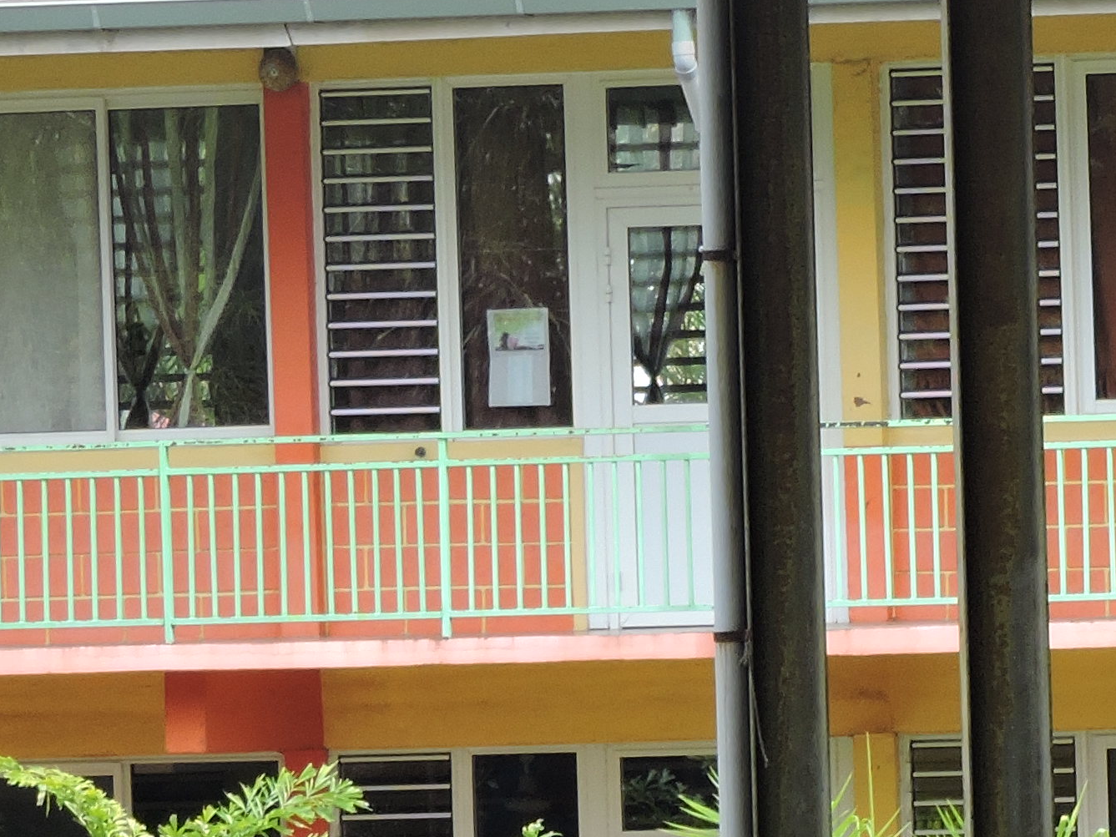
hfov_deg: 3.4
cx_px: 1254
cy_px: 1278
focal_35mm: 586
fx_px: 18894
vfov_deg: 2.5
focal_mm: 30.5
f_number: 5.2
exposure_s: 1/100
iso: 100
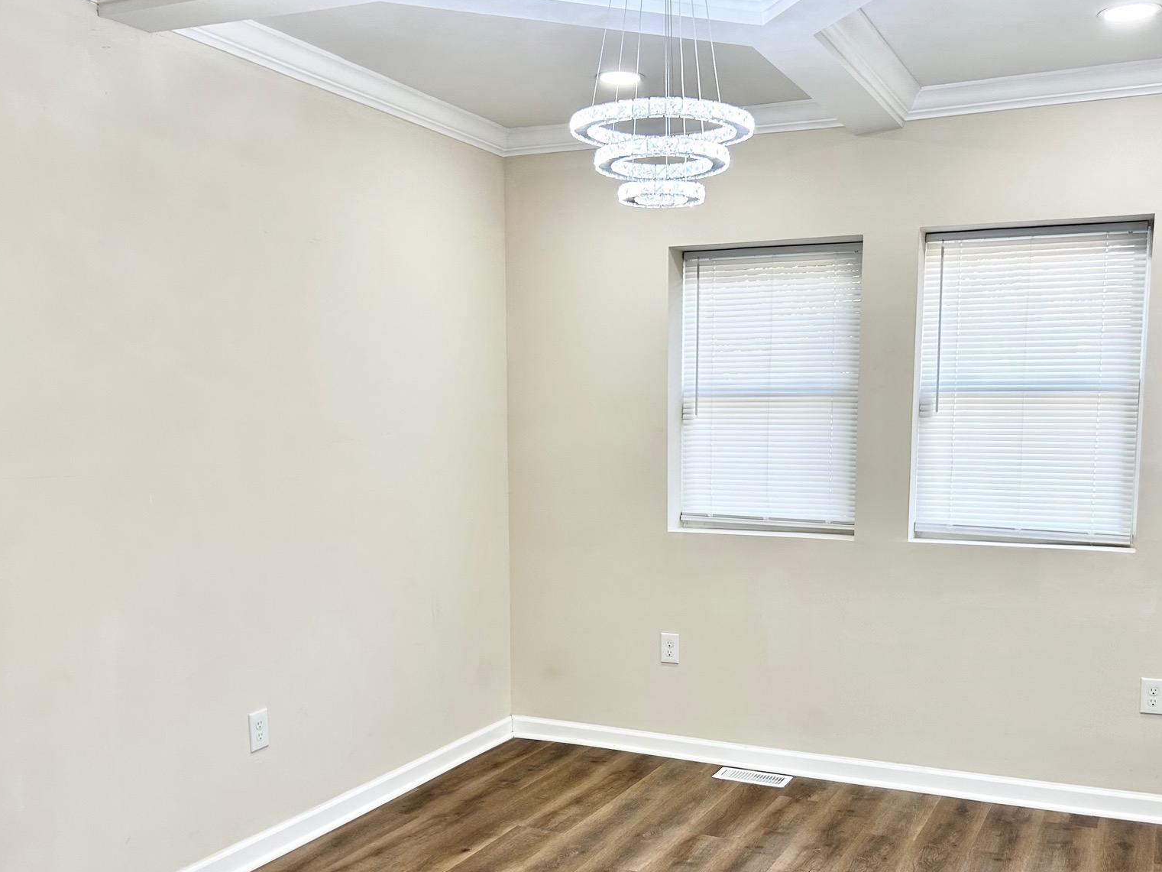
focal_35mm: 35
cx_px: 626
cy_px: 555
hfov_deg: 52.6
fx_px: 1175
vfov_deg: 40.4
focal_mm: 5.7
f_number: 1.5
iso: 100
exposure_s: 1/120
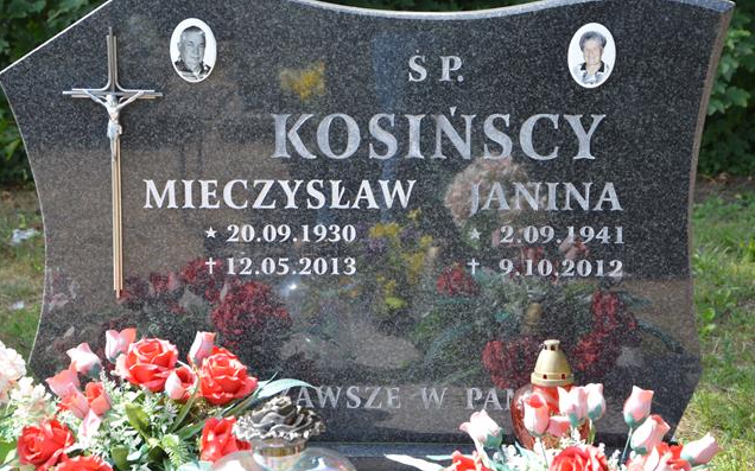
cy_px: 234
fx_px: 1646
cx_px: 376
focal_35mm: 80
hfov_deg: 25.8
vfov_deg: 16.3
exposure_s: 1/125
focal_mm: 52
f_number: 5.6
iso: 160
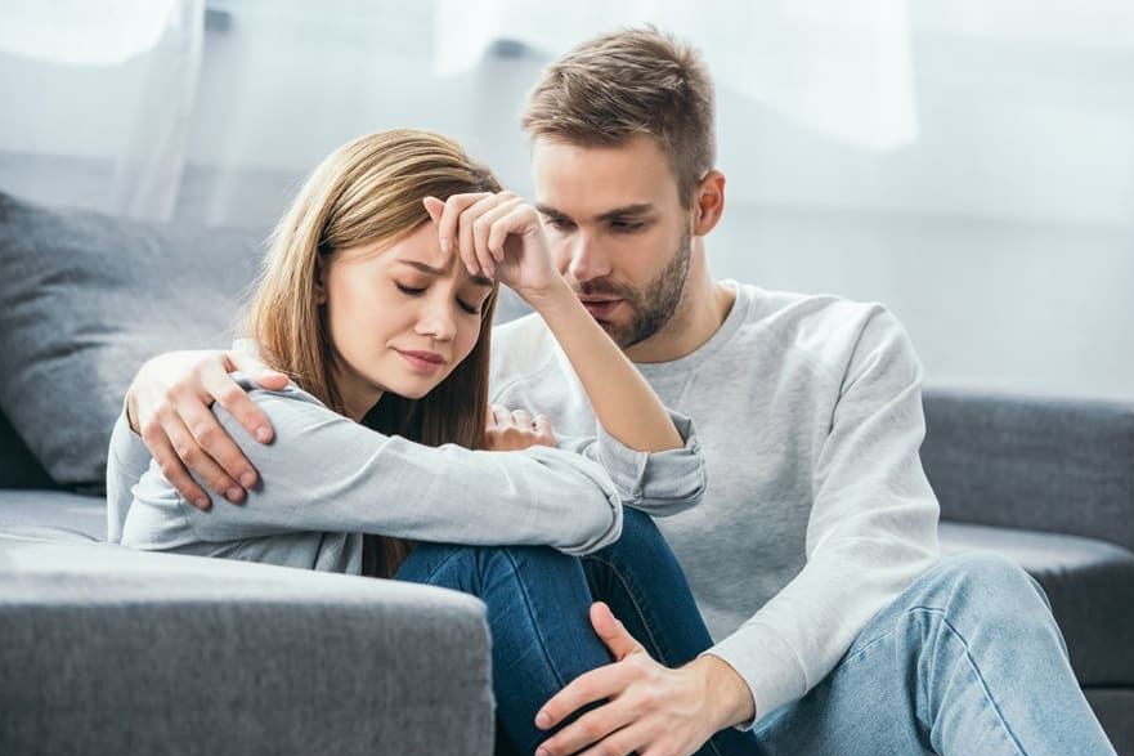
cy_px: 376
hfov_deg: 14.4
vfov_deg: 9.6
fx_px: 4503
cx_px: 574
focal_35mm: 143
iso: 250
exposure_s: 1/200
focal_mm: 140
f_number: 4
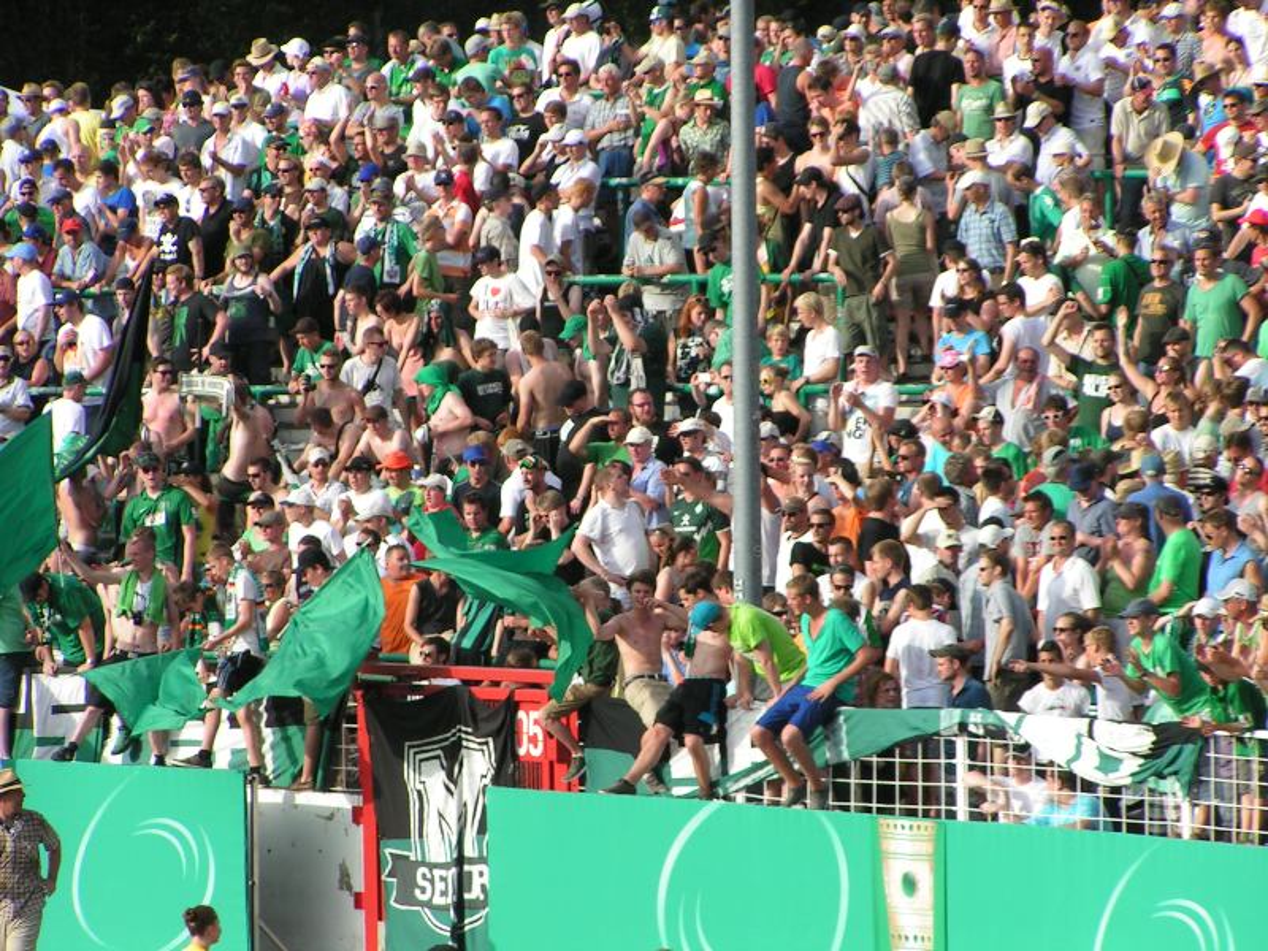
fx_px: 9048
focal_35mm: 247
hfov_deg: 8.0
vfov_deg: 6.0
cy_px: 476
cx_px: 634
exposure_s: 1/400
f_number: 5
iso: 50
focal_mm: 37.8
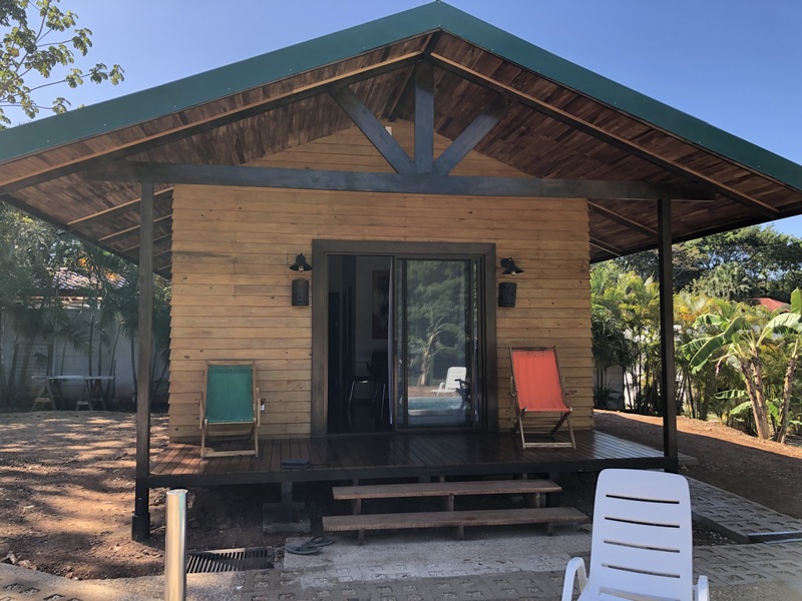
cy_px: 300
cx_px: 401
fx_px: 649
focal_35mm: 28
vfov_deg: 49.7
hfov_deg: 63.4
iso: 20
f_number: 1.8
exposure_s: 1/361
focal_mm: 4
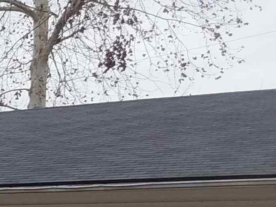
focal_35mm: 133
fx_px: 1060
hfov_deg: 13.1
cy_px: 274
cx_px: -256
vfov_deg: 10.9
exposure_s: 1/775
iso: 50
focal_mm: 2.91
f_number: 1.9
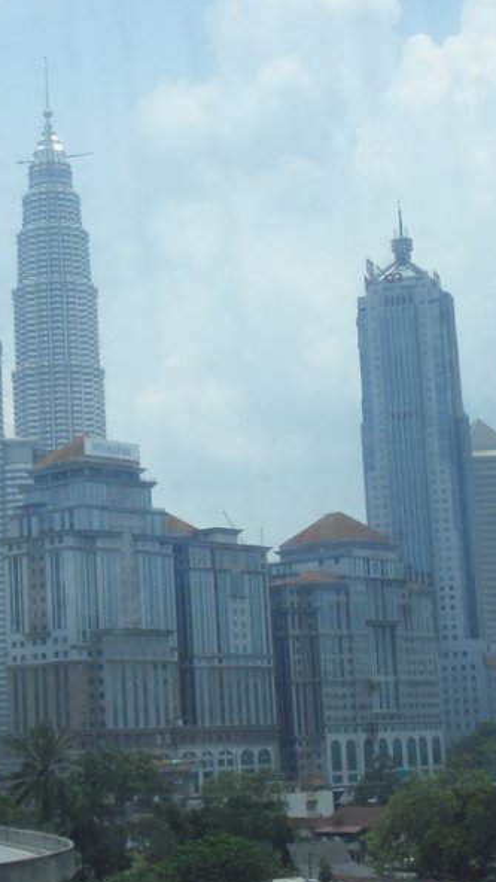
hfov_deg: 14.8
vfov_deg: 26.2
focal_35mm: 81
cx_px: 106
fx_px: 1894
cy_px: 444
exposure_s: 1/160
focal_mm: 9
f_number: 9.7
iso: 100
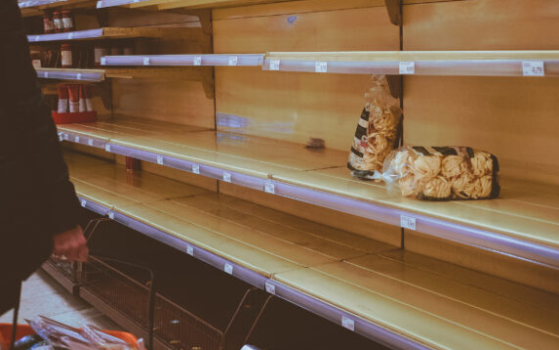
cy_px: 120
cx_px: 313
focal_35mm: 51
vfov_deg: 25.2
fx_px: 777
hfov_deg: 39.5
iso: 400
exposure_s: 1/100
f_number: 3.5
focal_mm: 28
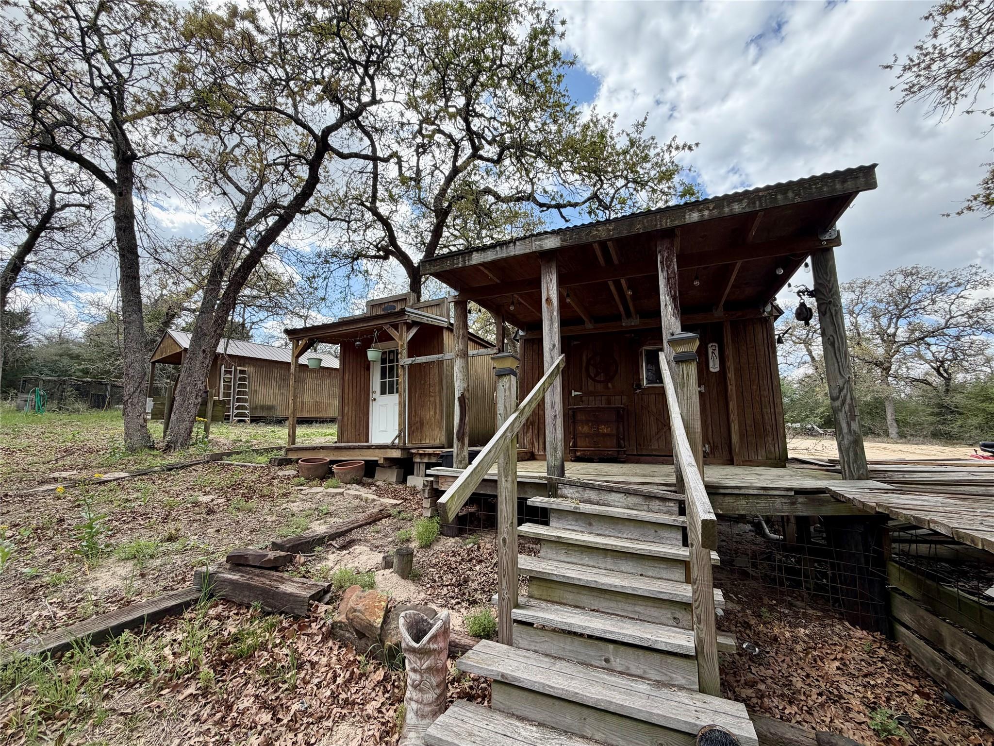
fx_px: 402
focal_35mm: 14
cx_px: 497
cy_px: 373
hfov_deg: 102.1
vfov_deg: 85.7
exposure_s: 1/518
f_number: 2.2
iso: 40
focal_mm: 2.22
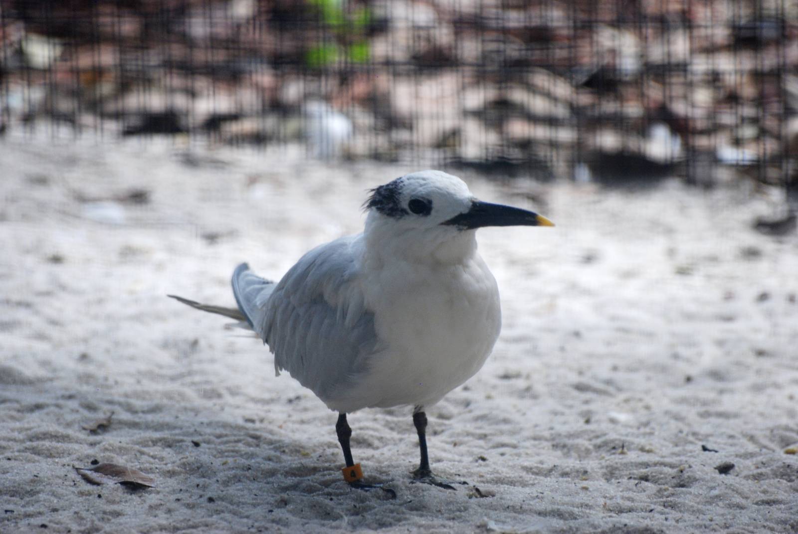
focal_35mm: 405
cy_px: 267
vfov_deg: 3.4
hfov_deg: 5.1
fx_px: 8988
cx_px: 399
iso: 400
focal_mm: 270
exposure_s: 1/200
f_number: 5.6
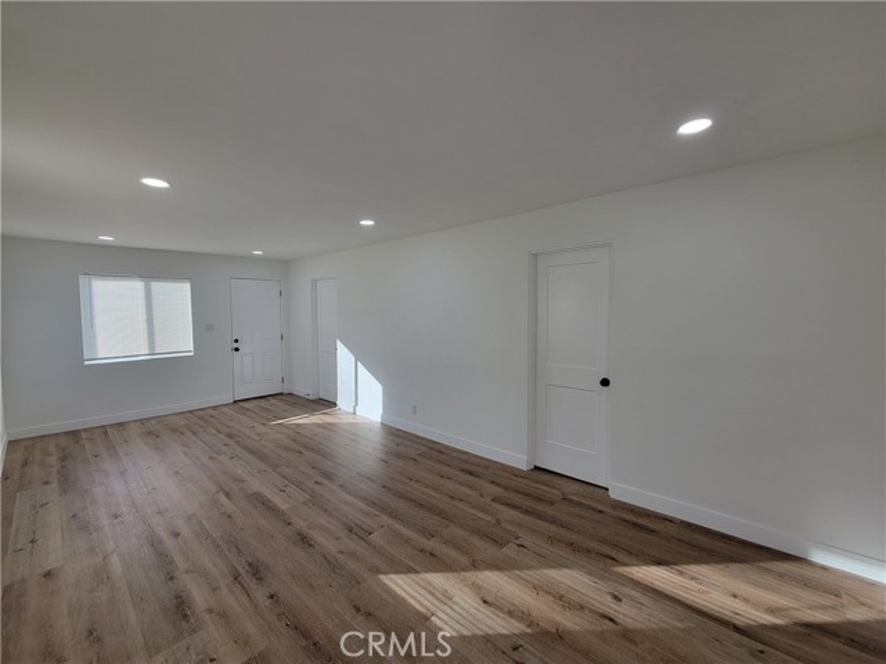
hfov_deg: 106.2
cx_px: 443
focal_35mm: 13
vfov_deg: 89.9
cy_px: 332
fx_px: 333
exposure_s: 1/120
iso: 64
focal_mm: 2.2
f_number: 2.2
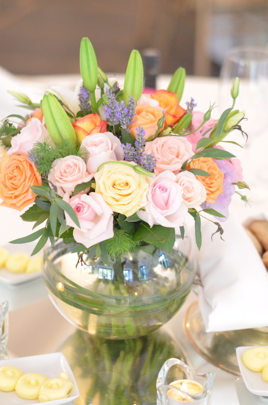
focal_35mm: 91
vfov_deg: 22.4
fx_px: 1021
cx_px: 124
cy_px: 203
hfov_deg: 15.0
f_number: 2
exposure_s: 1/125
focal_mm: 50
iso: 3200
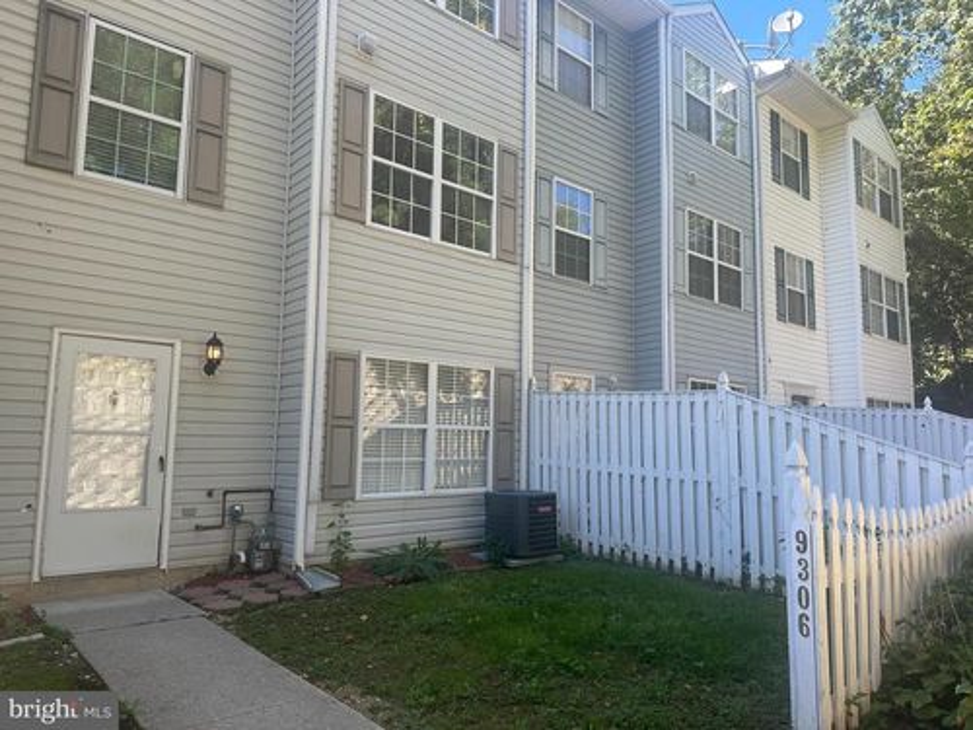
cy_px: 365
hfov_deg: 71.6
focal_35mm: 24
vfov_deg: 56.8
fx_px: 675
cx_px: 486
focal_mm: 6.86
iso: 80
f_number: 1.78
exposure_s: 1/642
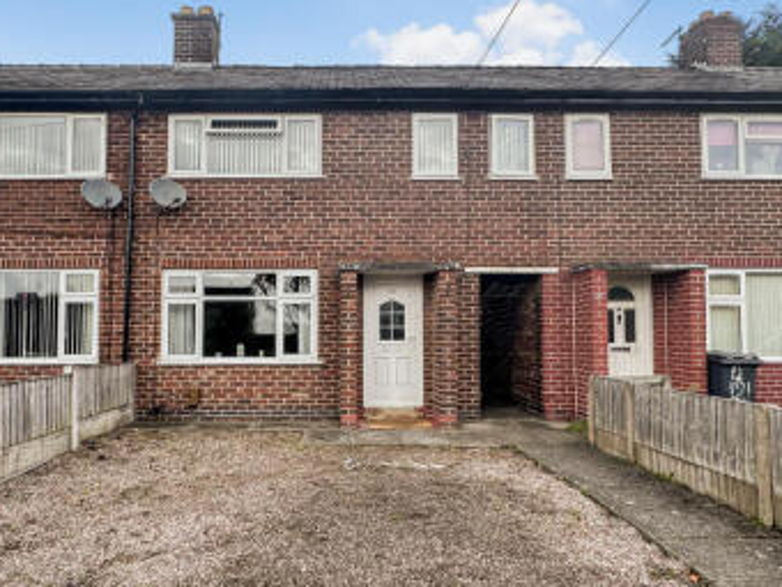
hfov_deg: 71.6
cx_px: 385
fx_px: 542
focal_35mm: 24
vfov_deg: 55.7
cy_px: 390
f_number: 2.2
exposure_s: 1/430
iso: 40
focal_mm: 2.22
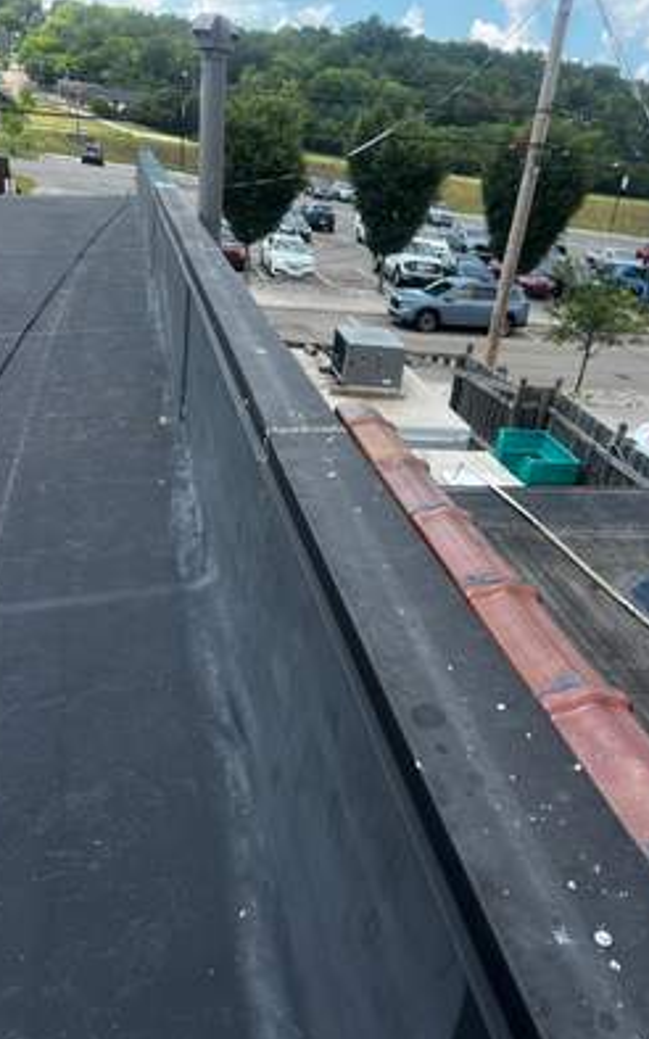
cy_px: 522
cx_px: 356
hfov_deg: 44.5
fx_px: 793
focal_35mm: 28
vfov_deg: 66.5
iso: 50
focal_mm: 5.7
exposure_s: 1/1412
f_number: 1.5
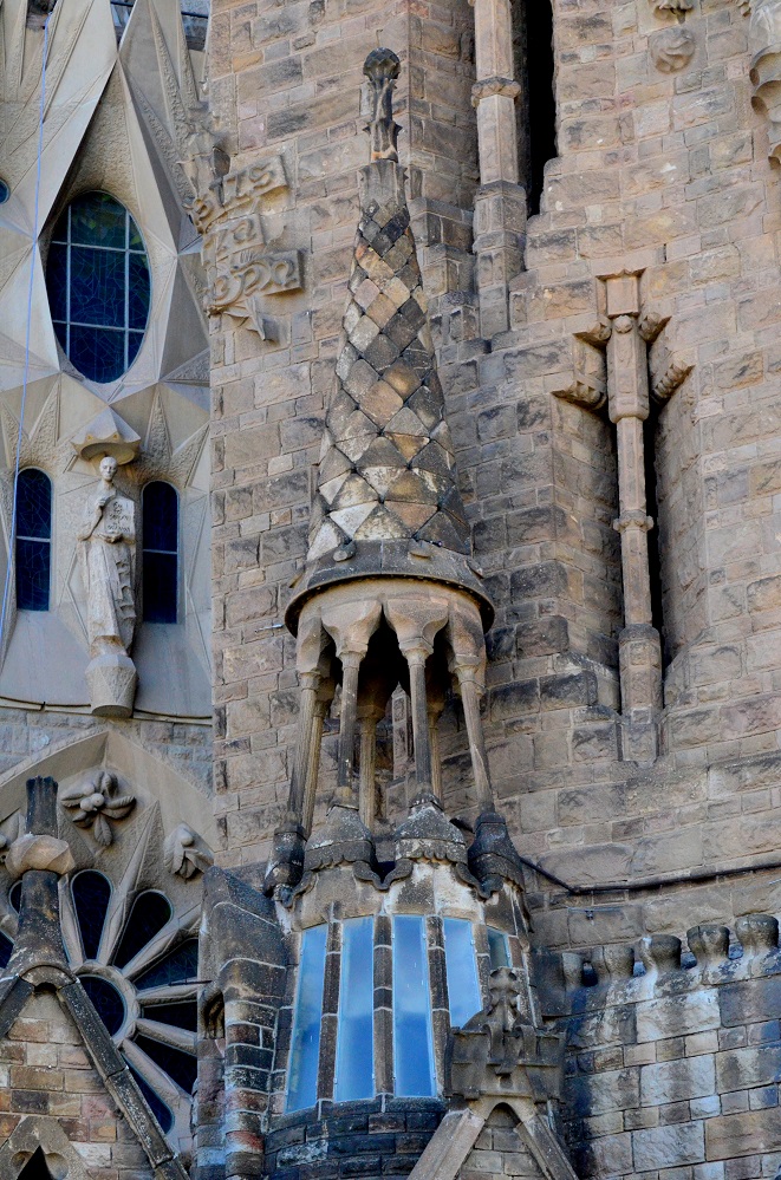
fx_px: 4514
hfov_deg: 9.9
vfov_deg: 14.9
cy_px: 590
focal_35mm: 138
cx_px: 390
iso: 3200
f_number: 4.5
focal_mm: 92
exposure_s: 1/3200
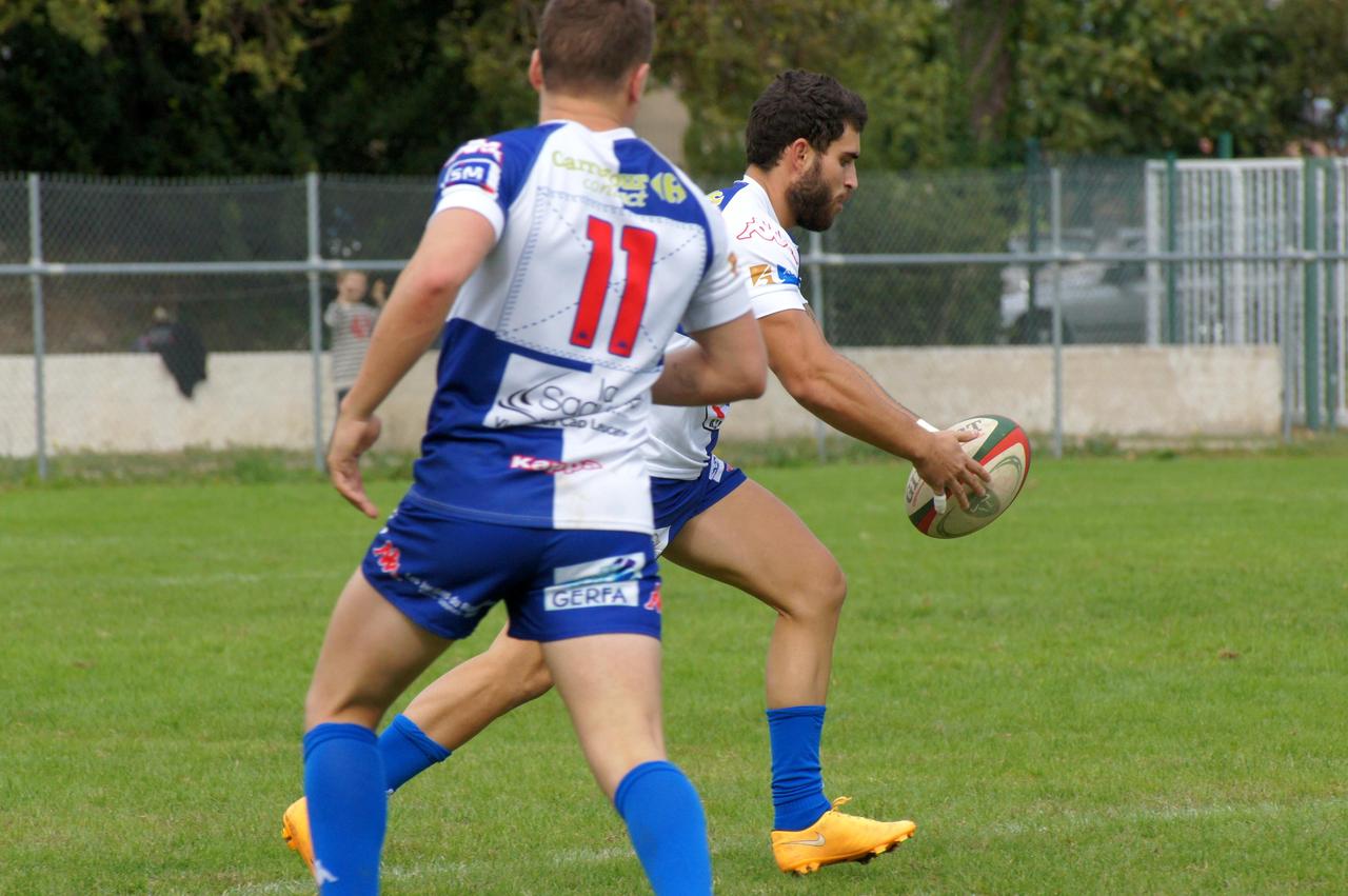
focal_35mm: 315
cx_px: 674
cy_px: 448
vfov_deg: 4.4
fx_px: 11784
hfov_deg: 6.5
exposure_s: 1/1000
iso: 800
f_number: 9
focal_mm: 210
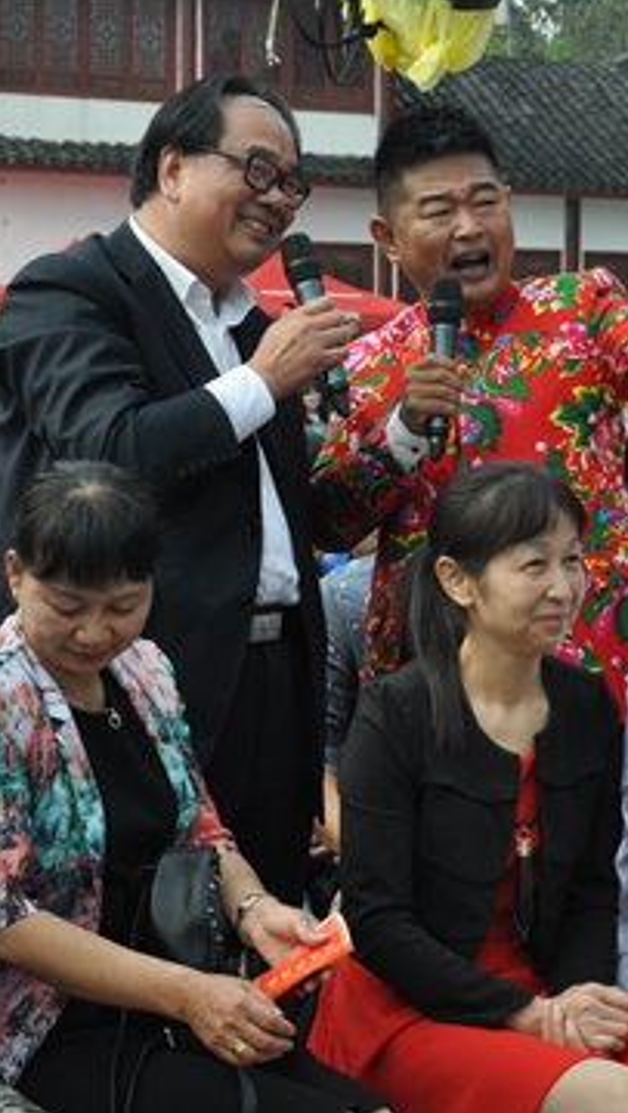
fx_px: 3398
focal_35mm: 115
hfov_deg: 10.6
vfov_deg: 18.6
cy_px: 555
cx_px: 396
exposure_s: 1/400
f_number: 10
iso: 500
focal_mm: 48
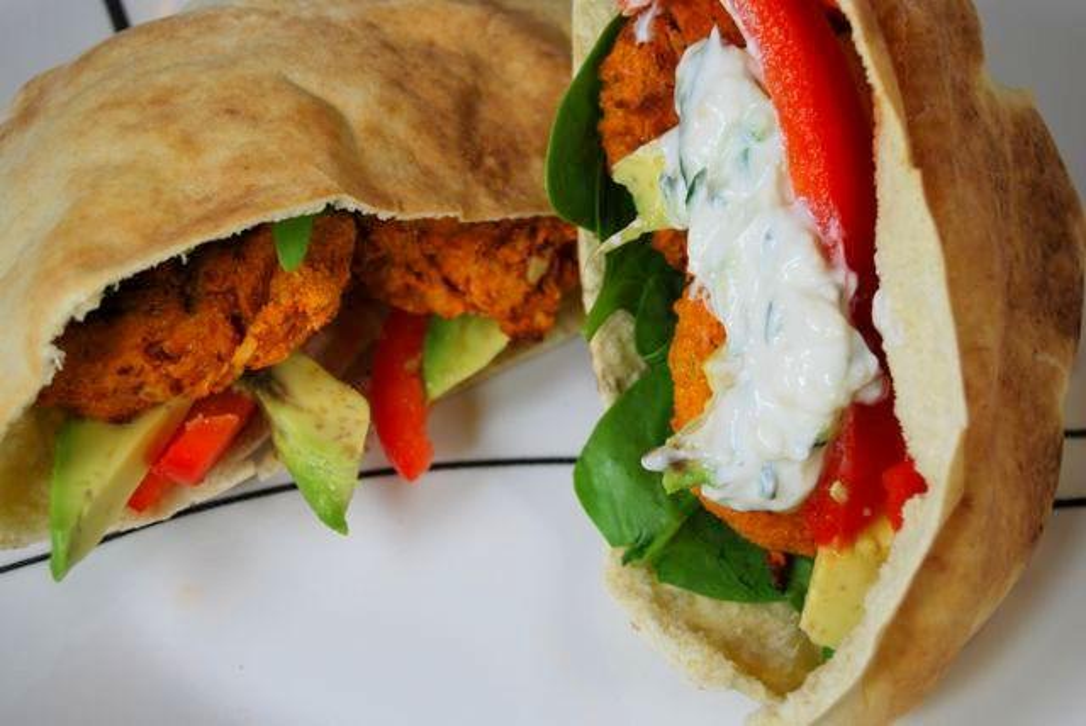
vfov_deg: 16.6
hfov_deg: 24.6
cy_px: 363
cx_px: 543
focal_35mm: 82
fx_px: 2491
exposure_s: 1/125
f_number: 5.6
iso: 140
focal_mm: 55
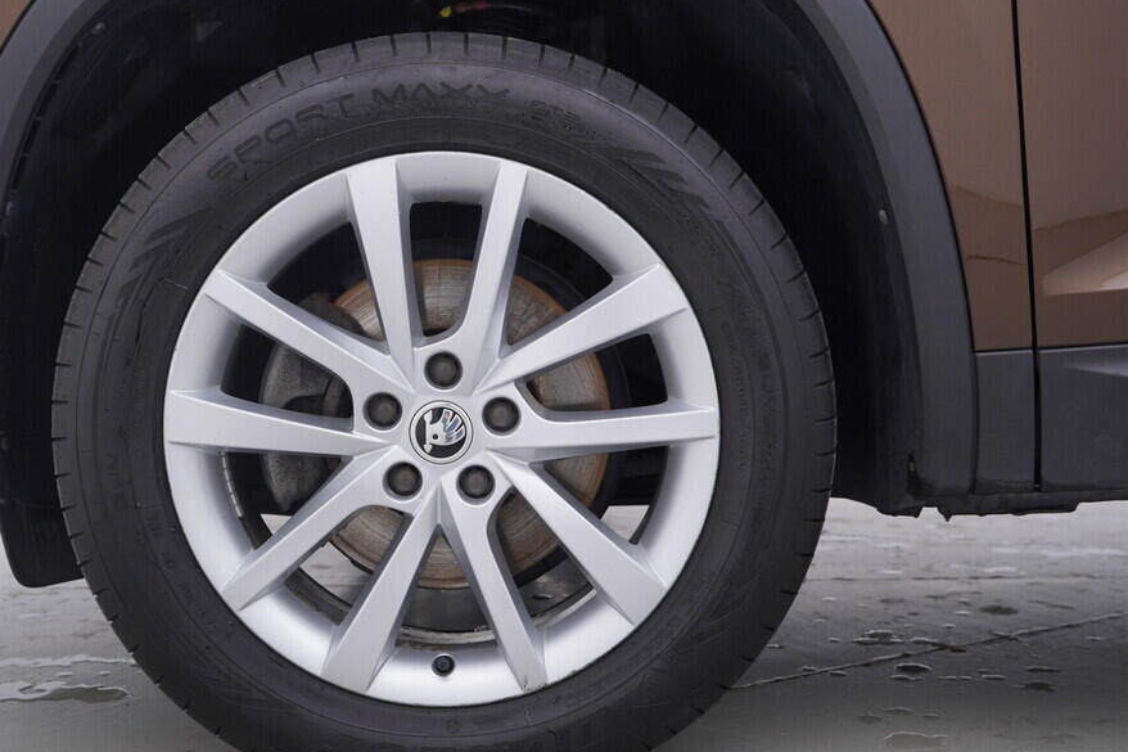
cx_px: 483
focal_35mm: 42
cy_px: 415
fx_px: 1316
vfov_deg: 31.9
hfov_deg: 46.3
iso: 125
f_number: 4
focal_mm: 24
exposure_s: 1/80
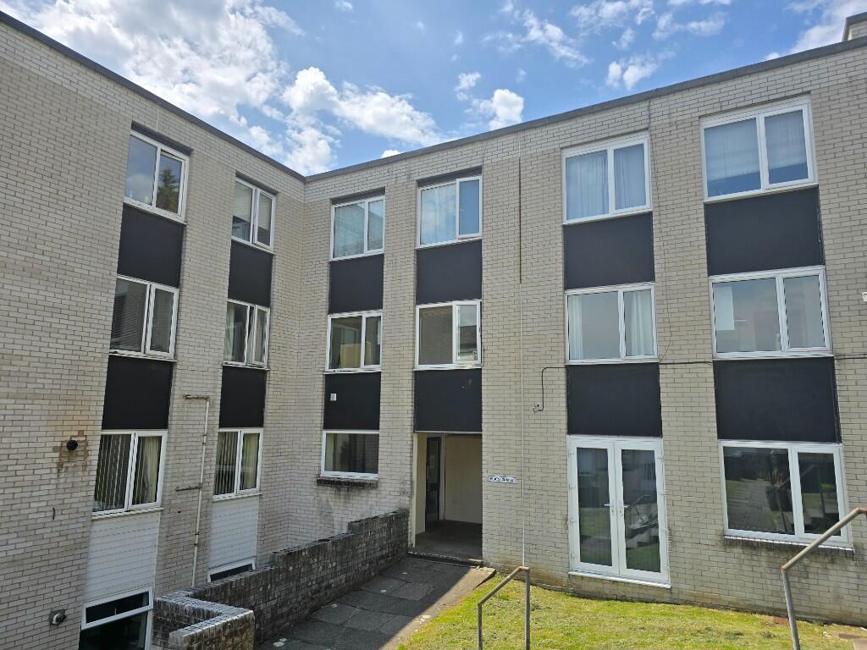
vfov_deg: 58.9
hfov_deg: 73.9
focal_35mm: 23
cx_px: 434
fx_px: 576
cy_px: 325
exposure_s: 1/1093
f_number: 1.7
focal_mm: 6.3
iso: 12
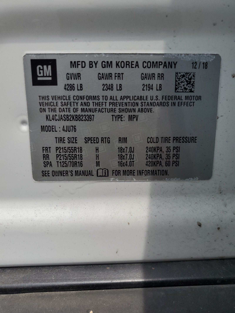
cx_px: 118
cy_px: 156
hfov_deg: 53.1
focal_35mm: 26
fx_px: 235
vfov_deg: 67.3
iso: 50
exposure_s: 1/2500
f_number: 1.5
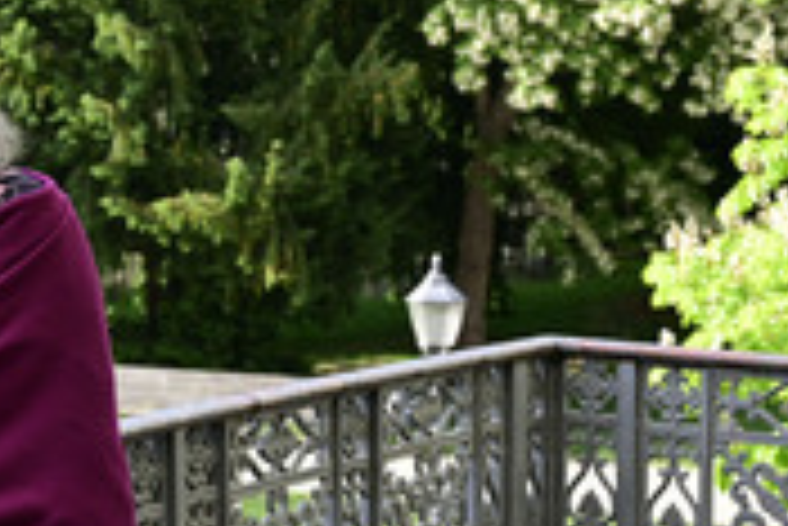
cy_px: 292
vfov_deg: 13.3
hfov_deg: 18.8
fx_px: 2256
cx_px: -151
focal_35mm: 103
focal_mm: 40
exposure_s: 1/200
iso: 250
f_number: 6.3
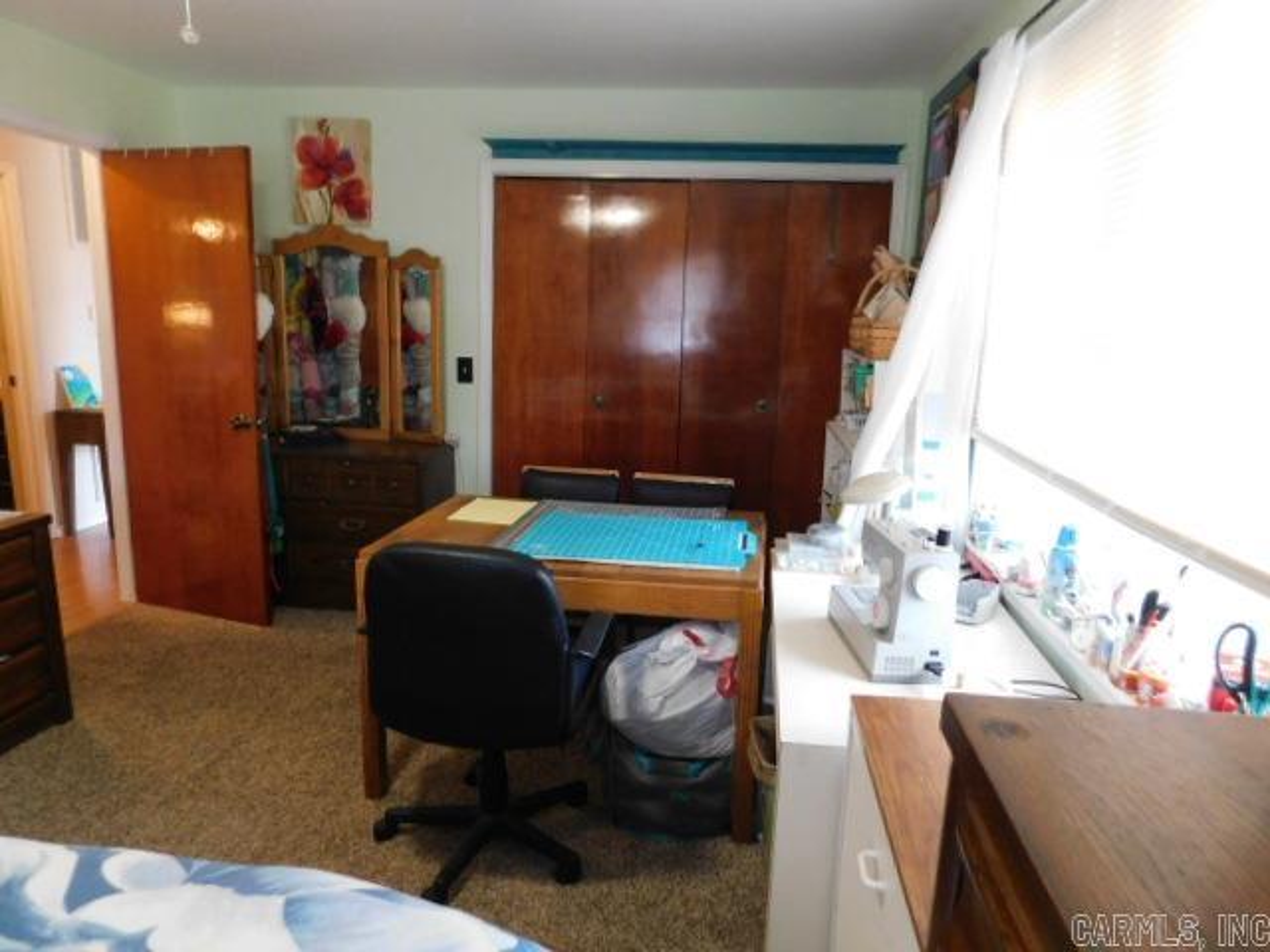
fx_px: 844
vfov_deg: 58.9
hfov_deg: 73.9
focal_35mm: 23
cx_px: 635
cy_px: 476
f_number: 3
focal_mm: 4
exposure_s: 1/25
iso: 400
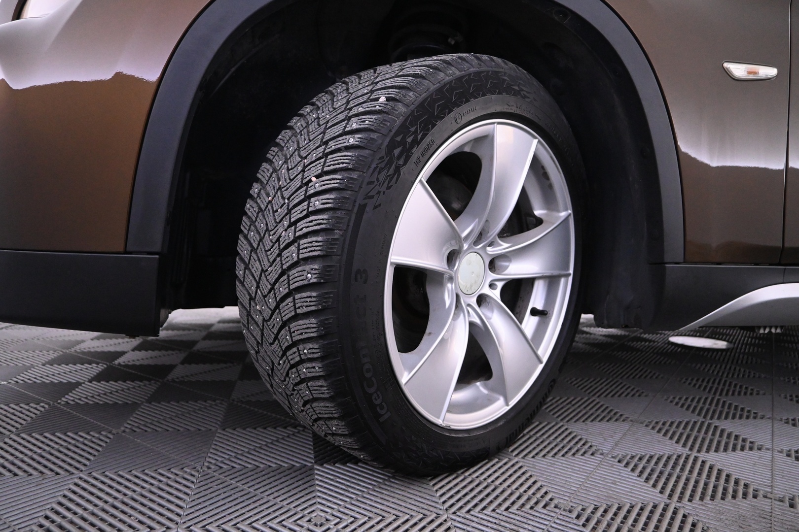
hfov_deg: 73.7
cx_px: 400
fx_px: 533
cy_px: 266
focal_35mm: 24
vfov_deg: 53.1
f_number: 3.5
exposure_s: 1/60
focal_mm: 16
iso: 3200
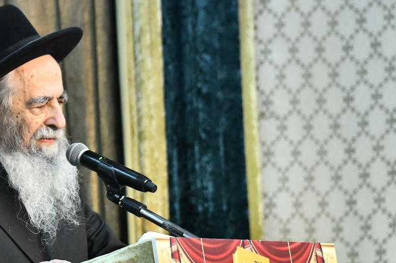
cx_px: 49
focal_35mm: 273
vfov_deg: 5.0
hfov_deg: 7.5
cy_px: 166
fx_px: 3002
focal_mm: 125
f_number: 5.6
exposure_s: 1/160
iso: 3200
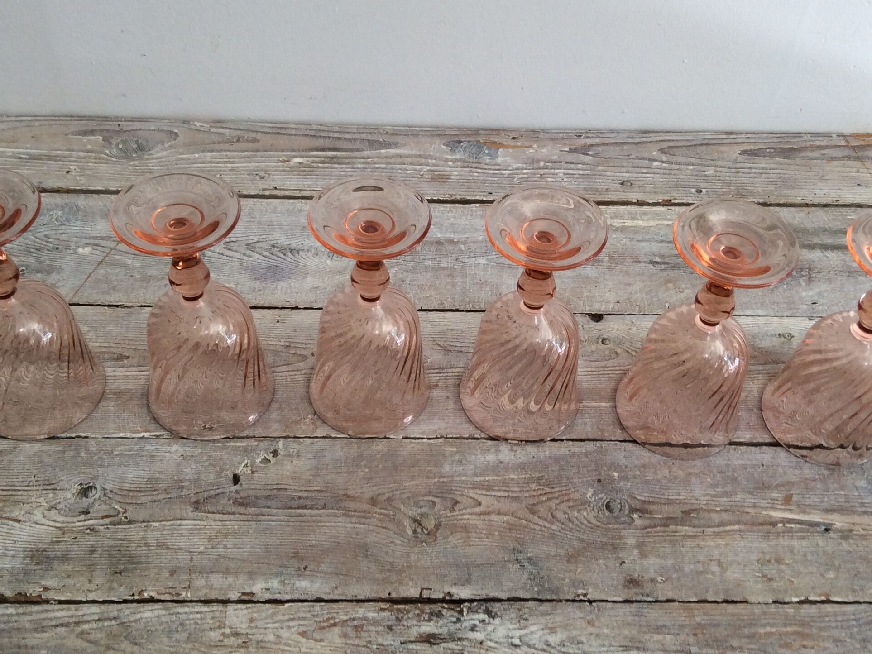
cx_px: 446
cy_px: 318
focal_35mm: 43
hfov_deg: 43.8
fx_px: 1083
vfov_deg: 33.6
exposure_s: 1/25
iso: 40
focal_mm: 3.3
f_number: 2.4
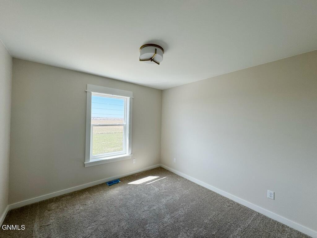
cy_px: 119
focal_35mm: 14
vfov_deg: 85.7
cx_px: 158
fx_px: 128
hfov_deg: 102.1
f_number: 2.2
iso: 40
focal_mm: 2.22
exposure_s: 1/340
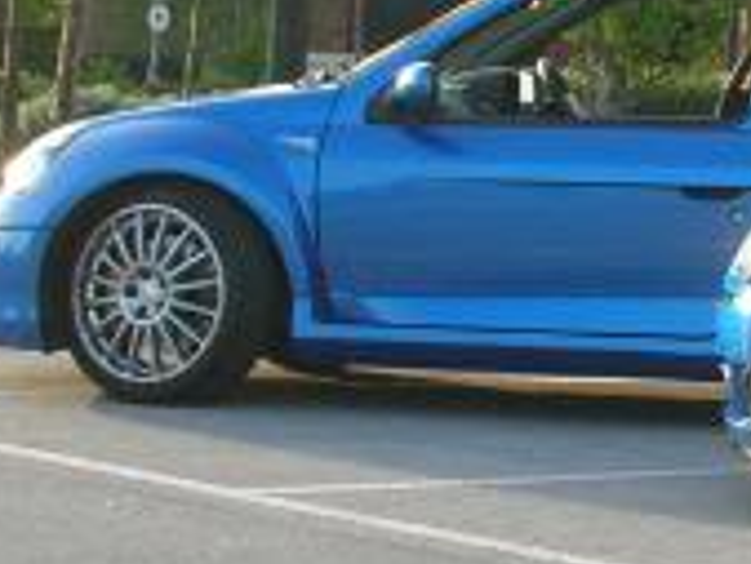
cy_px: 264
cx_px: 1209
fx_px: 3691
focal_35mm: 170
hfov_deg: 11.1
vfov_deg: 8.7
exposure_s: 1/133
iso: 50
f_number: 3.1
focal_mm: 7.5
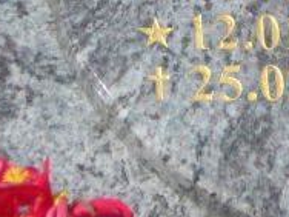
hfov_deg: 7.5
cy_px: -2
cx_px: 303
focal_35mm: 262
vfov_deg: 5.7
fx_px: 2187
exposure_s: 1/800
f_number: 3.7
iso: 80
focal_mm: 11.5
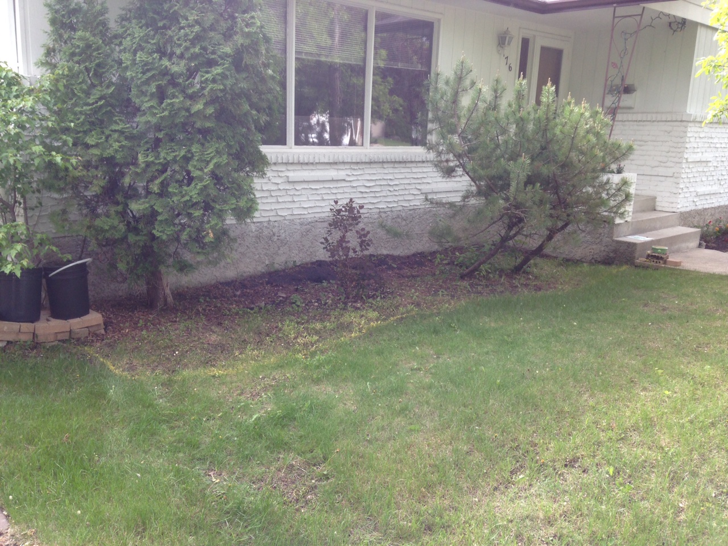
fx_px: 694
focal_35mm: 33
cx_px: 364
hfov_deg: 55.4
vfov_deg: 42.9
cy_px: 273
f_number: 2.4
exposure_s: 1/232
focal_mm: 4.12
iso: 50
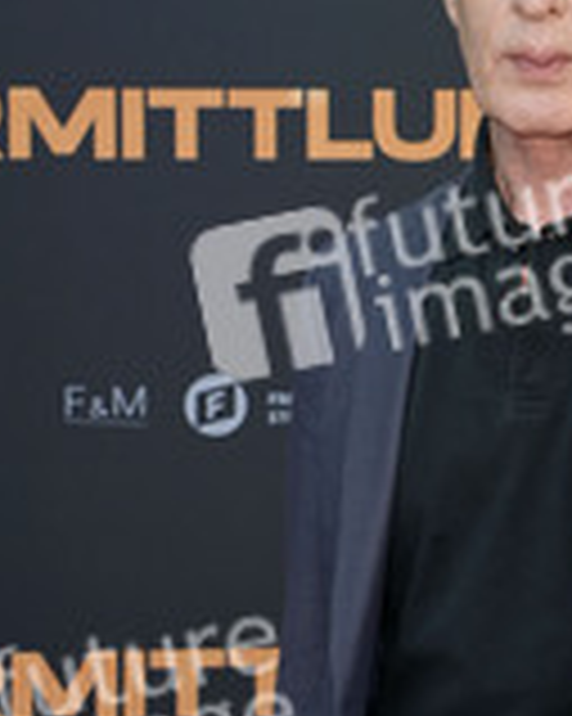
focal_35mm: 248
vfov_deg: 7.8
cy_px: 500
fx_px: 5253
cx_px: 554
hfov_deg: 6.2
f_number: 7.1
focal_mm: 105
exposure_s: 1/250
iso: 640
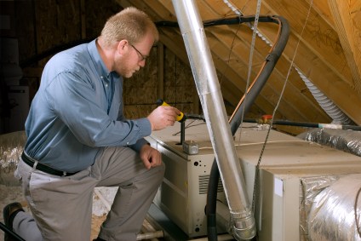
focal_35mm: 60
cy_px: 120
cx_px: 180
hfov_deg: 33.4
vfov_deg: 22.6
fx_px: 602
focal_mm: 40
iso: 100
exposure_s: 1/160
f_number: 9
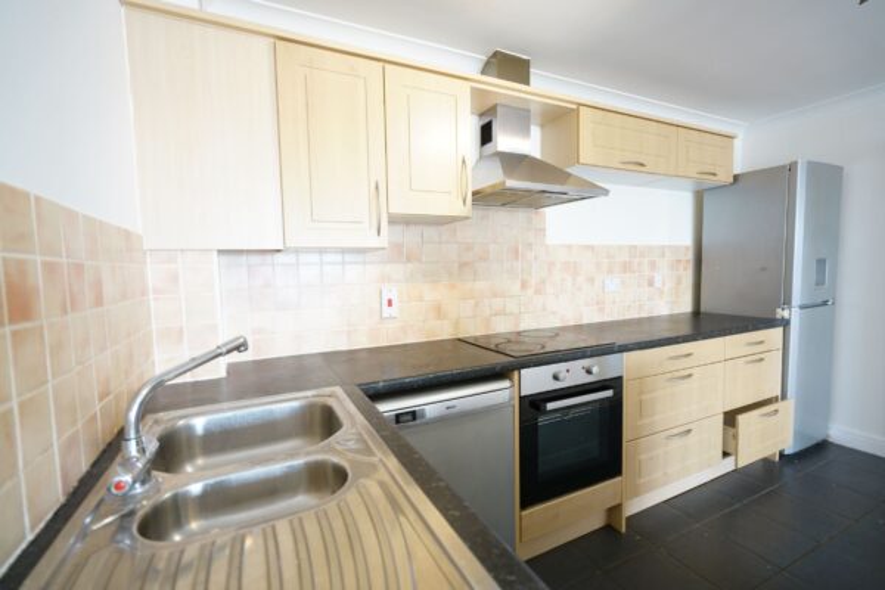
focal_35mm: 16
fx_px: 393
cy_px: 295
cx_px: 442
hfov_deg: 96.7
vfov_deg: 73.7
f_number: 4
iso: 400
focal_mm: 16
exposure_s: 1/15
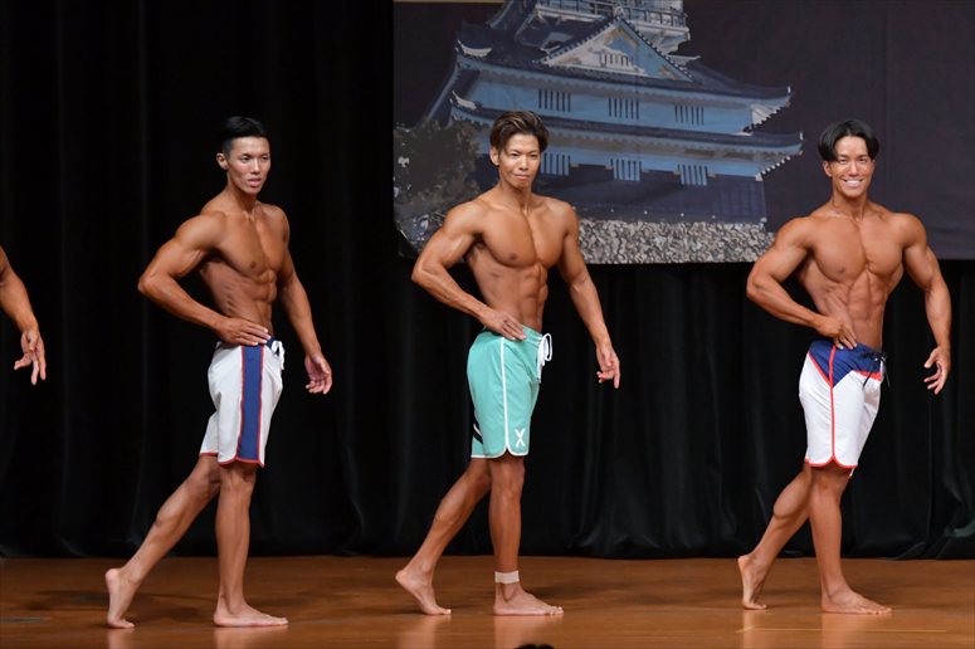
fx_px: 6903
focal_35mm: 255
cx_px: 488
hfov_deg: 8.1
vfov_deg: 5.4
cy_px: 324
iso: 5000
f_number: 5.6
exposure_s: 1/400
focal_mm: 170
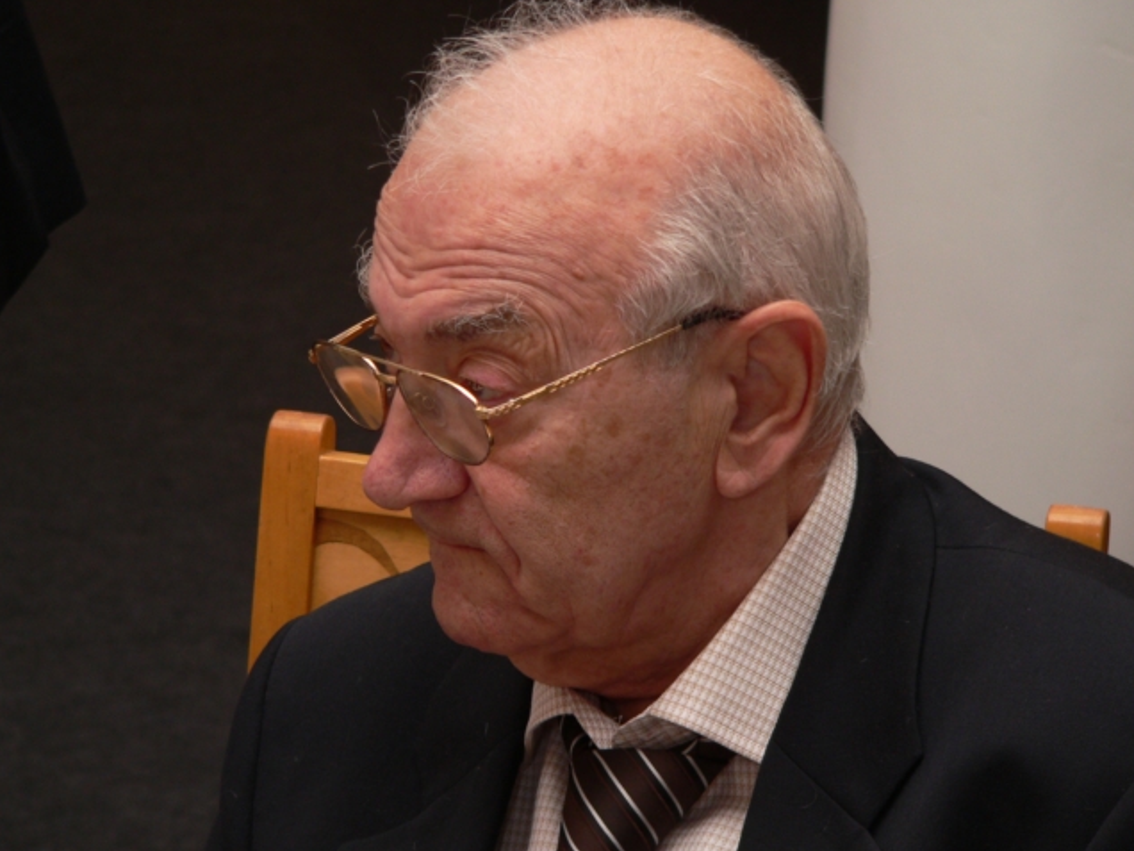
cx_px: 565
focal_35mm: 147
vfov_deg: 10.1
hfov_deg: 13.4
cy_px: 426
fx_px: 4816
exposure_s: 1/60
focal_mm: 24.3
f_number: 2.8
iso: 100
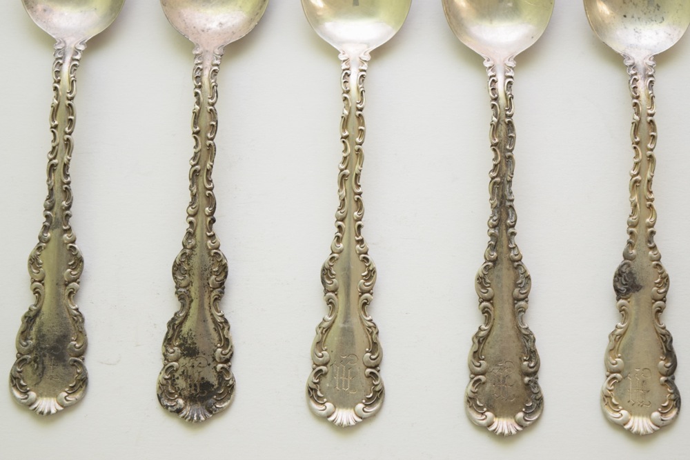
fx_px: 1581
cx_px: 345
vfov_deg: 16.6
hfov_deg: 24.6
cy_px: 230
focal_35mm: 82
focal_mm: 55
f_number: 5.6
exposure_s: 1/125
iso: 560
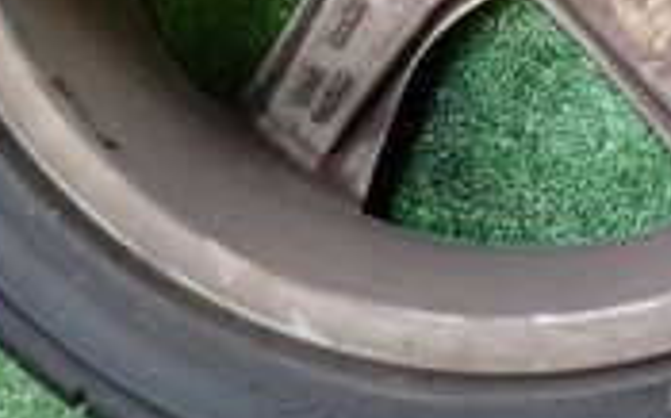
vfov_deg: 11.5
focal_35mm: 109
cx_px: 479
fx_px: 1991
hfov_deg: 19.0
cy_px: -211
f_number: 2.3
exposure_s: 1/60
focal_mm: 5.4
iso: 400
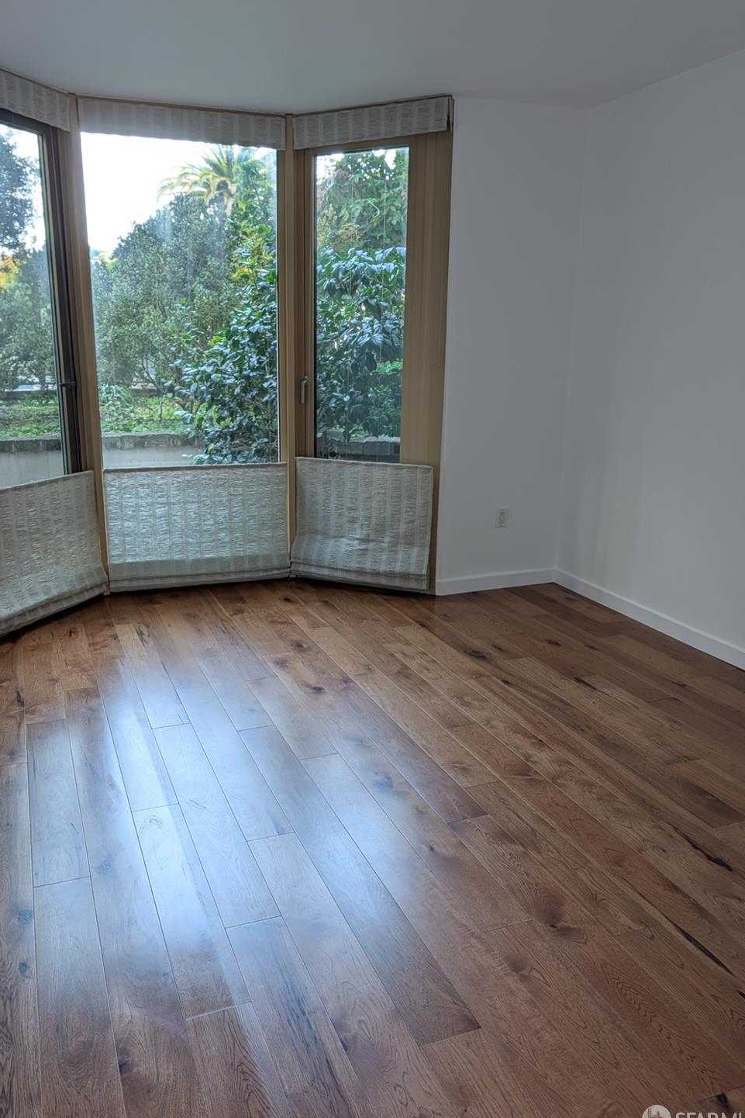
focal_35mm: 26
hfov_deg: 49.4
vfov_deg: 69.4
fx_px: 807
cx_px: 327
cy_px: 556
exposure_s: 1/60
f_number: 1.68
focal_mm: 6.9
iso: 56
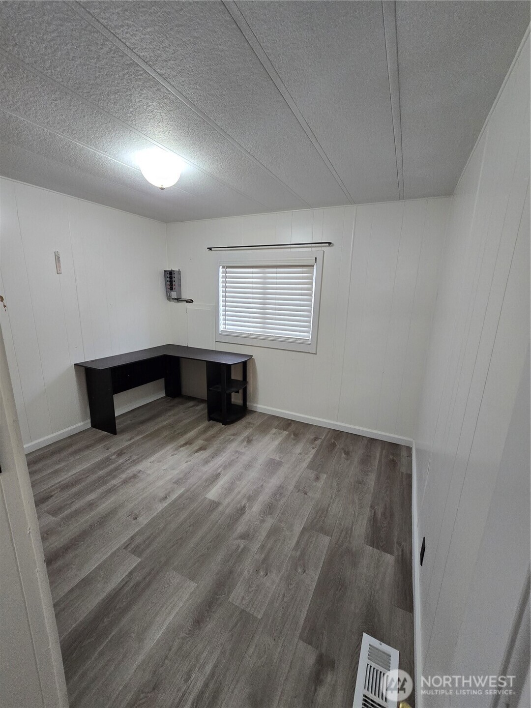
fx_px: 266
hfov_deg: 89.9
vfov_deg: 106.2
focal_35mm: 13
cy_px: 354
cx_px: 266
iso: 250
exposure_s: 1/60
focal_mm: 2.2
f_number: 2.2
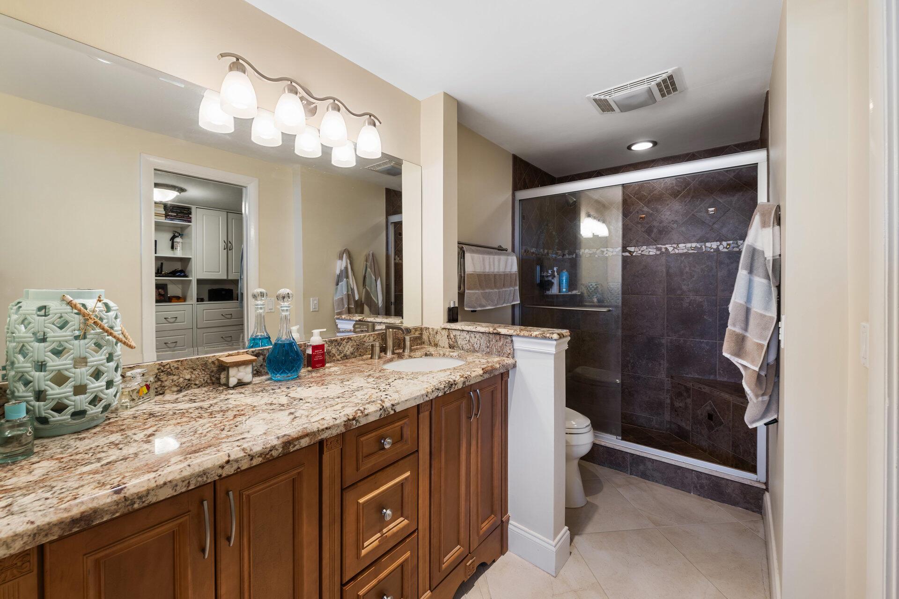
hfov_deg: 104.3
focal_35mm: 14
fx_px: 350
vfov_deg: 81.2
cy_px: 300
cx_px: 450
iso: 320
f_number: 8
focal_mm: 14
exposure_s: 1/4
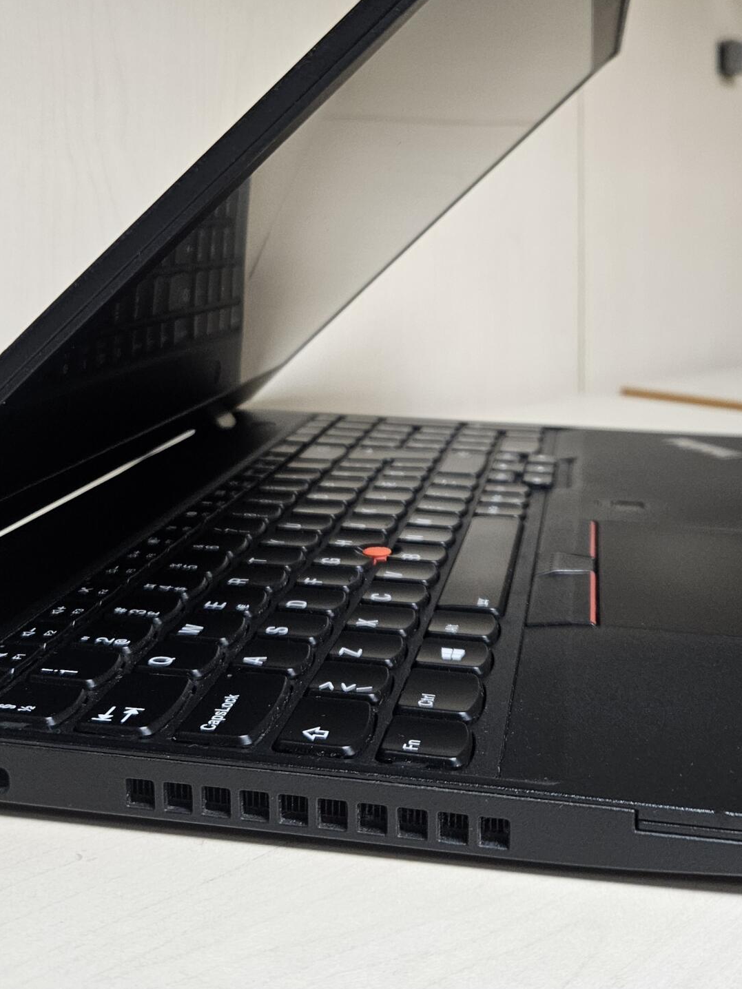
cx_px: 384
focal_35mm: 41
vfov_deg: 44.5
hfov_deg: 35.1
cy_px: 271
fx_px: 1172
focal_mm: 5.4
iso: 320
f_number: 1.8
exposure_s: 1/100
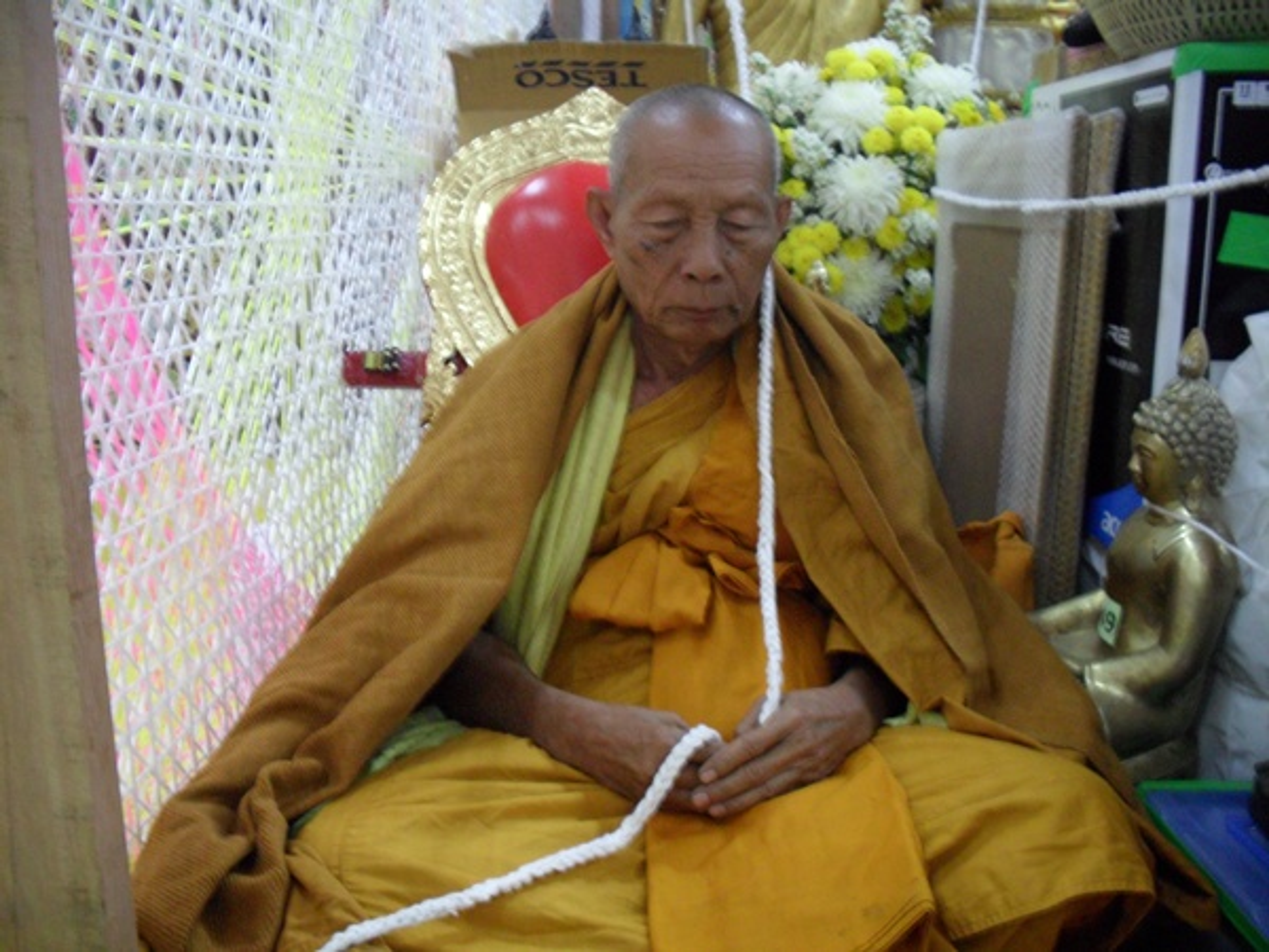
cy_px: 476
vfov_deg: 40.7
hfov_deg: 52.6
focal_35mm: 35
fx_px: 1283
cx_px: 634
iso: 200
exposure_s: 1/3
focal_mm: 6.3
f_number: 3.2
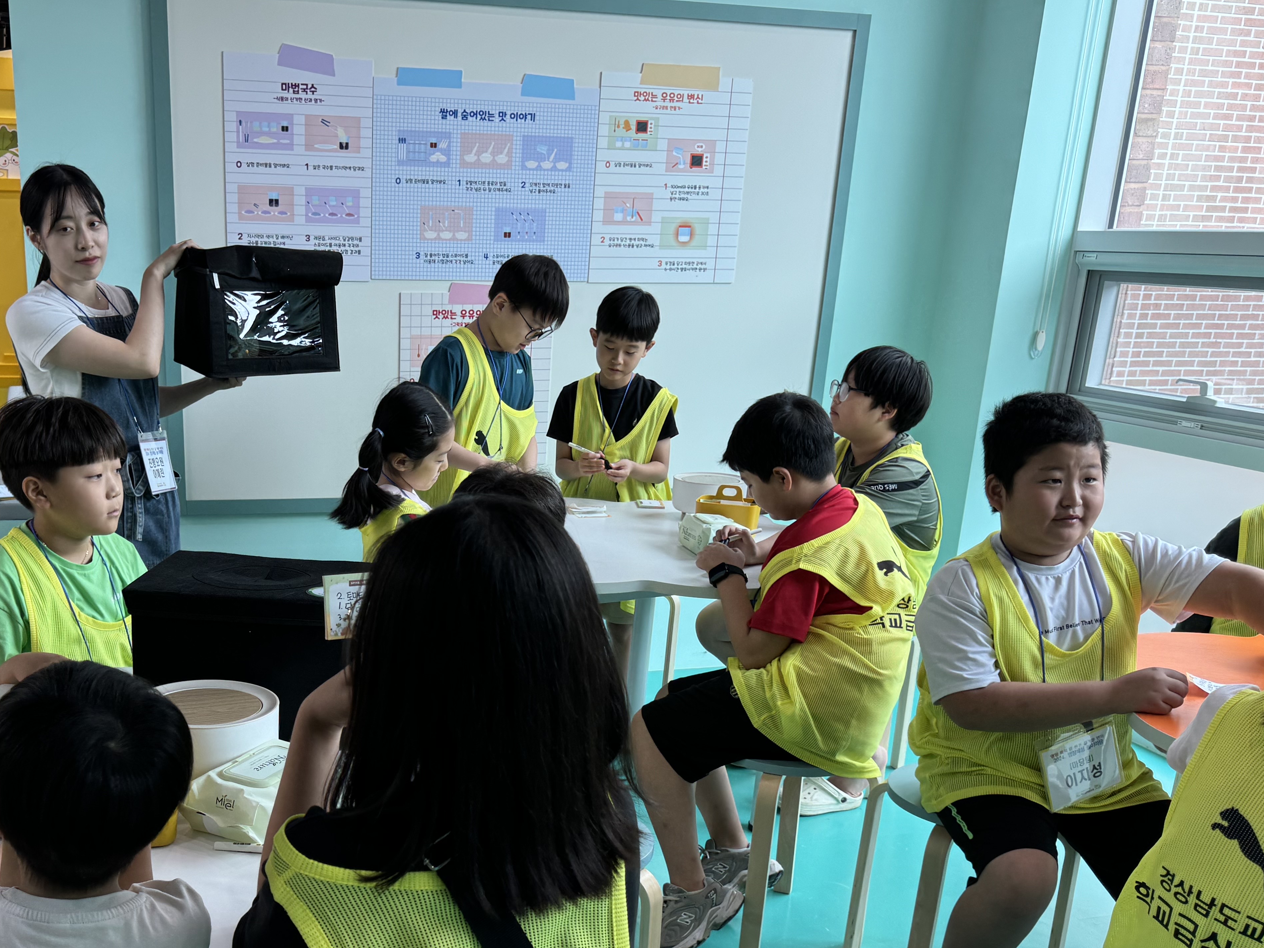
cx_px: 402
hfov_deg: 50.3
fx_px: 1315
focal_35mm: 36
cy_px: 694
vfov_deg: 38.8
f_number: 1.78
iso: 100
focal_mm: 6.76
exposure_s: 1/120
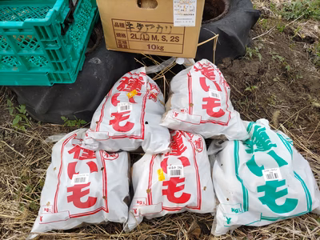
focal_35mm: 26
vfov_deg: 53.1
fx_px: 240
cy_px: 120
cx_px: 160
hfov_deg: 67.3
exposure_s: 1/368
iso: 50
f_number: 1.79
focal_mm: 4.8
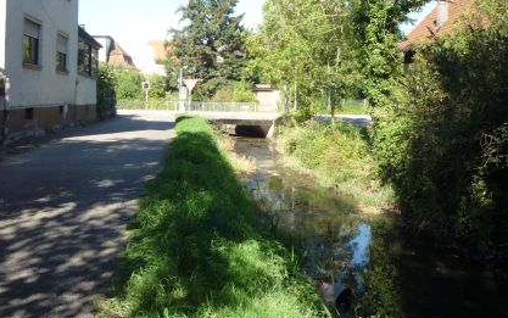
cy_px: 105
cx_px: 236
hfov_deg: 50.3
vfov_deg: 32.5
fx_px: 540
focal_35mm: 39
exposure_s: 1/200
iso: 100
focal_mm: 5.2
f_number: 4
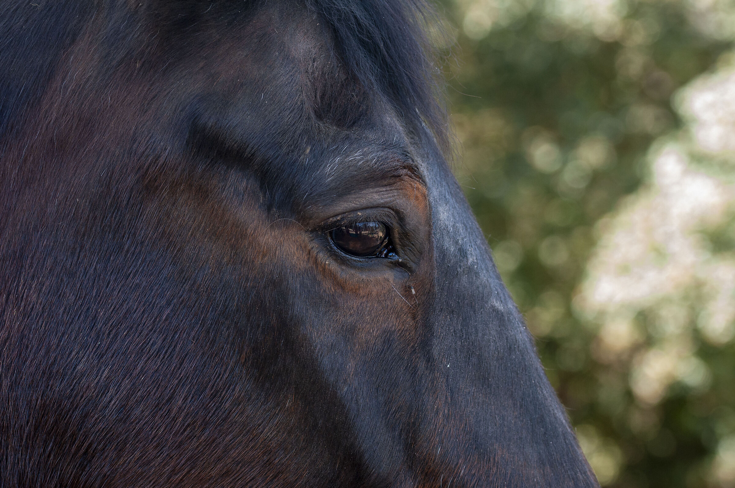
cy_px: 244
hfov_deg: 13.1
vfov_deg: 8.7
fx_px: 3212
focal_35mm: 158
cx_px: 368
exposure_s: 1/125
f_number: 8
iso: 1000
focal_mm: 105
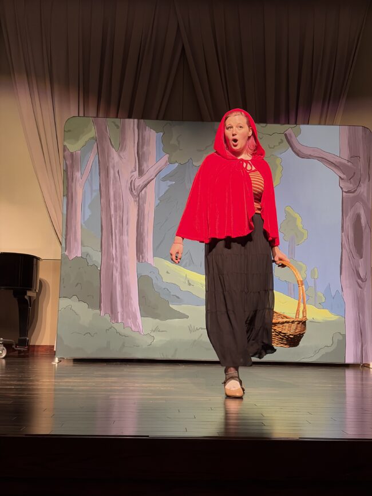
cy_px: 248
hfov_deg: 28.0
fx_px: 745
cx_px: 186
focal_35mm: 52
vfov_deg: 36.8
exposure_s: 1/120
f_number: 1.6
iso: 100
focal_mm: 5.96
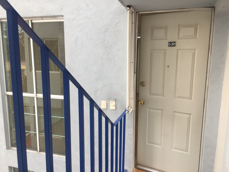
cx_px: 114
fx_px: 192
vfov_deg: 48.2
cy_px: 86
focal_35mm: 29
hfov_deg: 61.7
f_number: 2.2
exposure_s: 1/120
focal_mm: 4.15
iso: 40
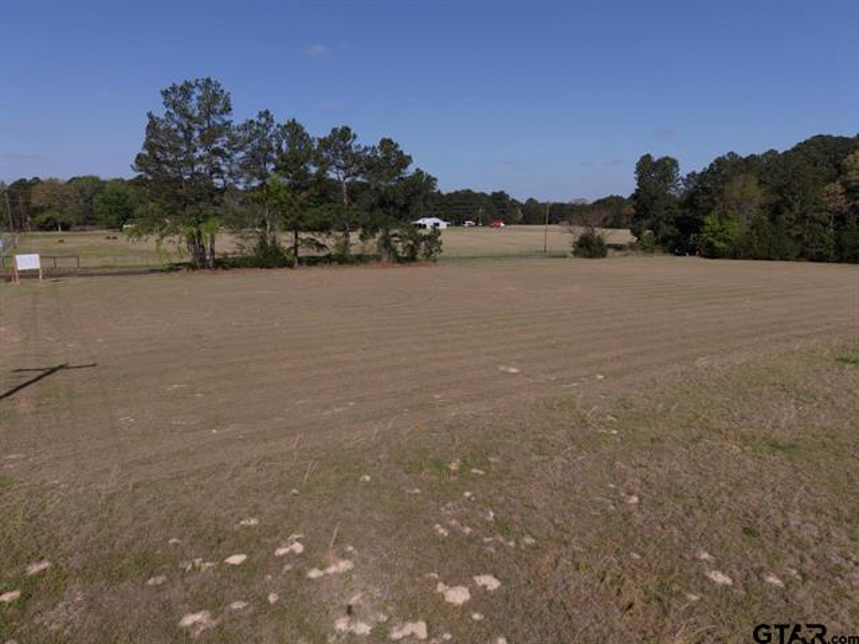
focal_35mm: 24
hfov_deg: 71.6
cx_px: 430
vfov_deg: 56.8
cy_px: 322
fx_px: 596
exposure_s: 1/5000
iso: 120
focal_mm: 8.67
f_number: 1.8
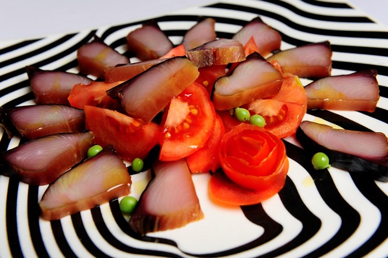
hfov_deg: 39.6
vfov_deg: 27.0
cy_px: 129
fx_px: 539
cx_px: 194
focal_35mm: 50
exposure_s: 1/100
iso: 200
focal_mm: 50
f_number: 7.1
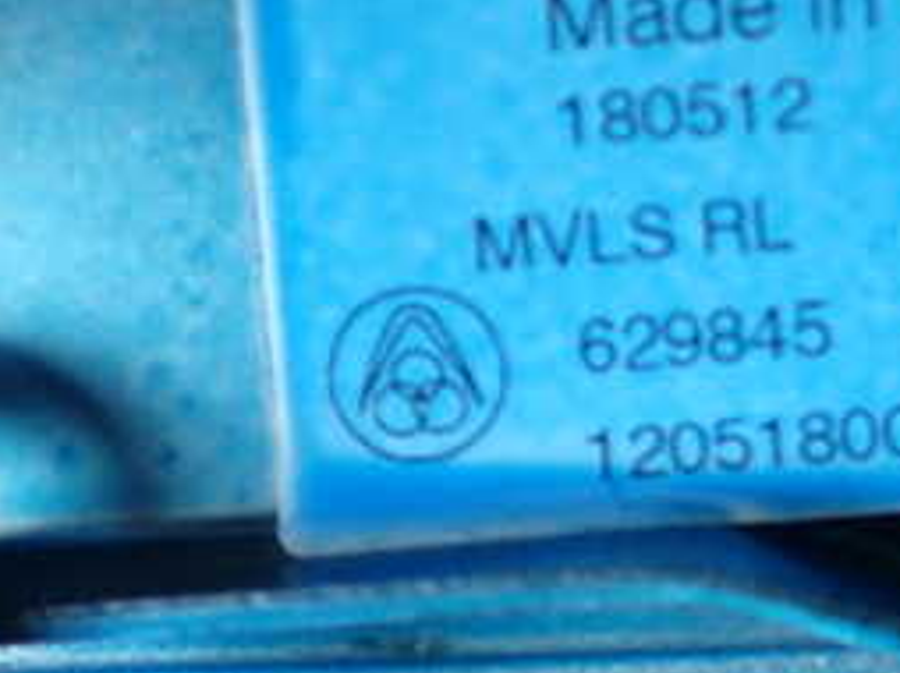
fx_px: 1844
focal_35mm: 71
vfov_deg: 20.1
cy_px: 25
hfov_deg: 26.4
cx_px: 826
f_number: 2.3
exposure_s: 1/60
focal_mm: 5.4
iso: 125
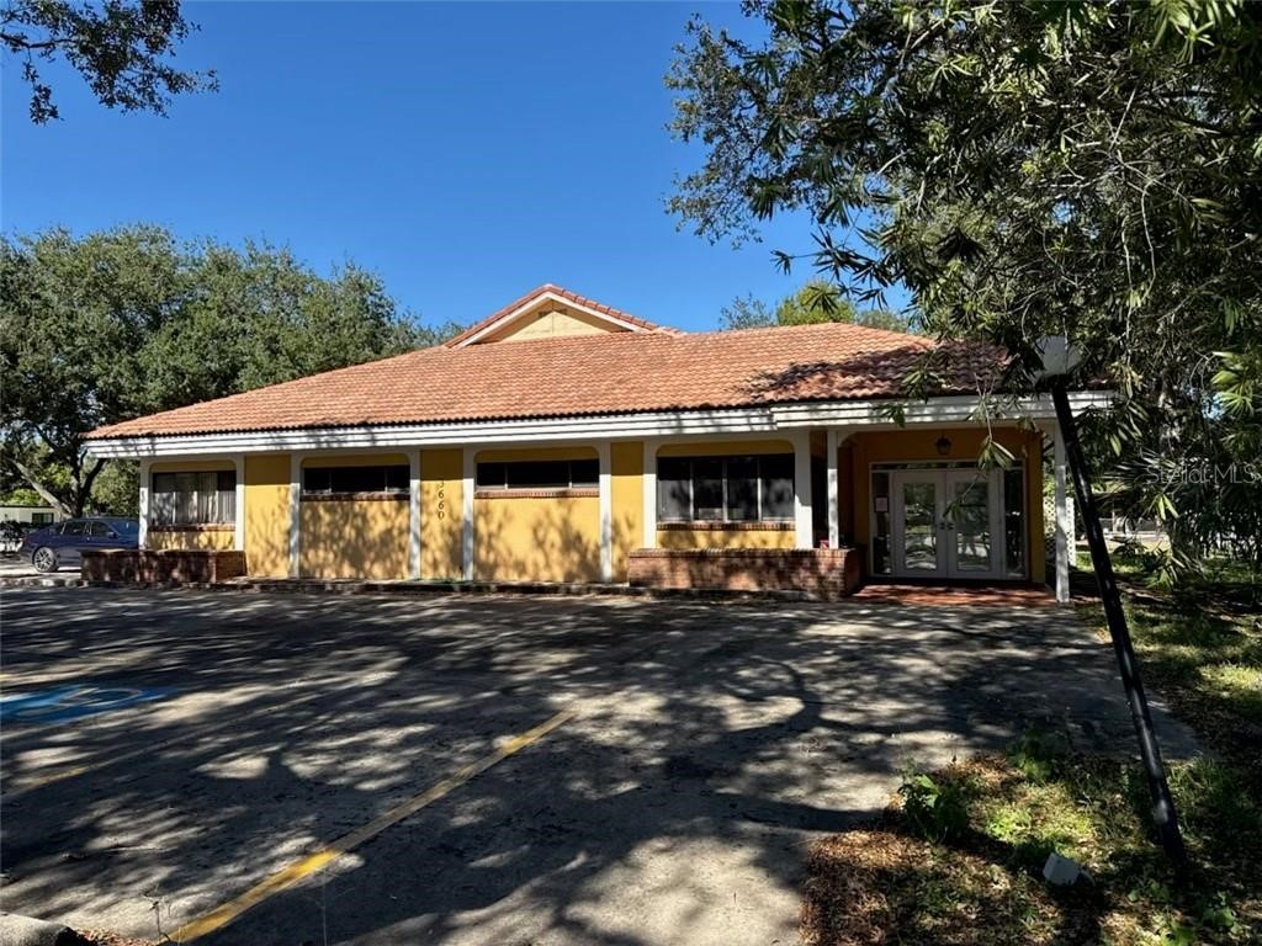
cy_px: 473
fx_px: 875
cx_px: 631
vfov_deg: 56.8
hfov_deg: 71.6
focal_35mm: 24
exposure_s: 1/2801
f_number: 1.78
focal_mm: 6.76
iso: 80
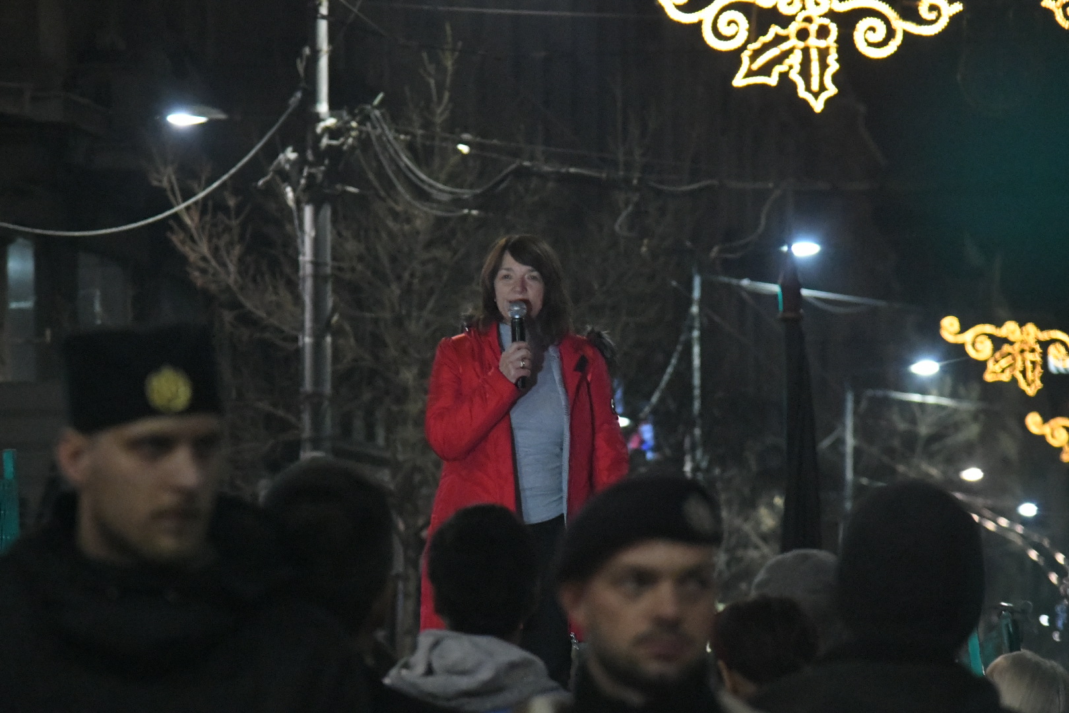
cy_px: 356
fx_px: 5345
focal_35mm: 180
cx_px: 534
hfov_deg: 11.4
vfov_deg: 7.6
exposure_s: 1/160
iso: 12800
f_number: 5
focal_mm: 120
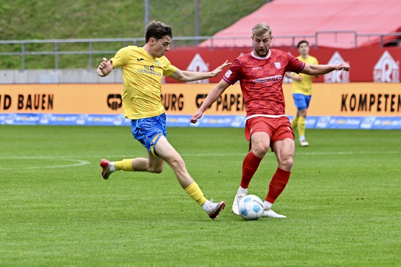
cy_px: 134
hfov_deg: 8.2
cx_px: 200
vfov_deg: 5.5
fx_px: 2785
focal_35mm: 250
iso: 3200
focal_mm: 250
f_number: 5.6
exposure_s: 1/1600
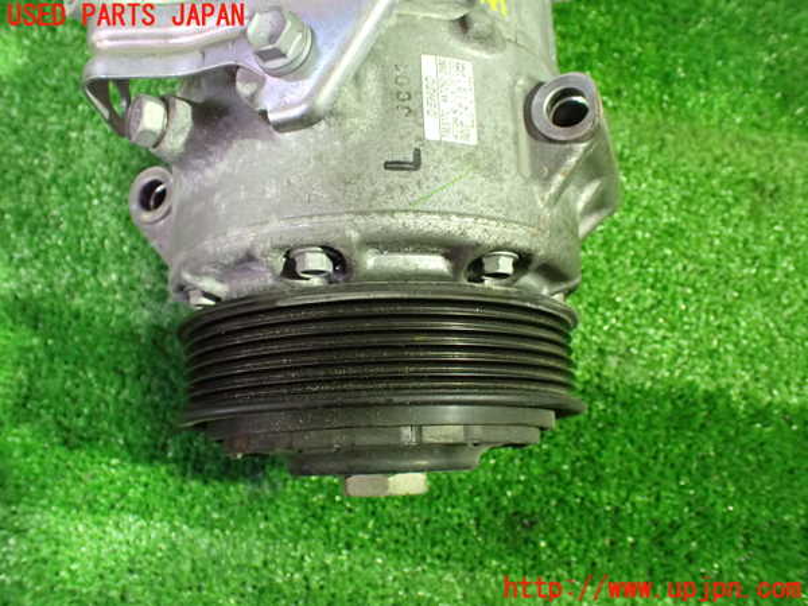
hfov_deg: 60.0
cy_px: 303
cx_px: 404
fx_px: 700
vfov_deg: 46.8
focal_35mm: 30
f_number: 2.3
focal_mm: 5.4
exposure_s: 1/30
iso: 1250
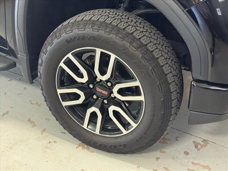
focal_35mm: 48
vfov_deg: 30.3
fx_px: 316
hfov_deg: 39.7
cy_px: 86
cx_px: 114
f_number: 1.78
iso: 320
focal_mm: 6.76
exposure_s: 1/40
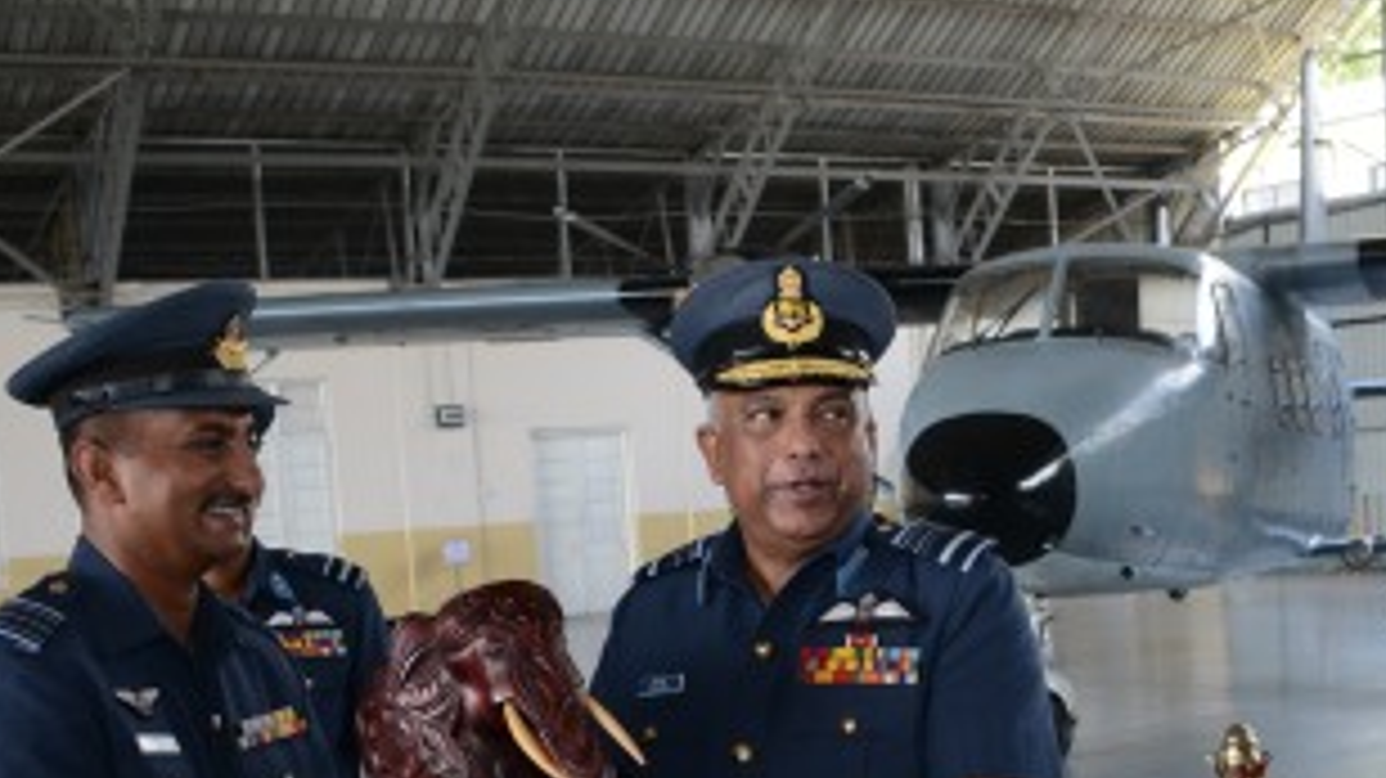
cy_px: 720
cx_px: 1033
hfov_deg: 35.8
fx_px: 2094
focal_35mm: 57
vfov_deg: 20.6
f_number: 6.3
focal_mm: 28
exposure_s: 1/125
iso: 800
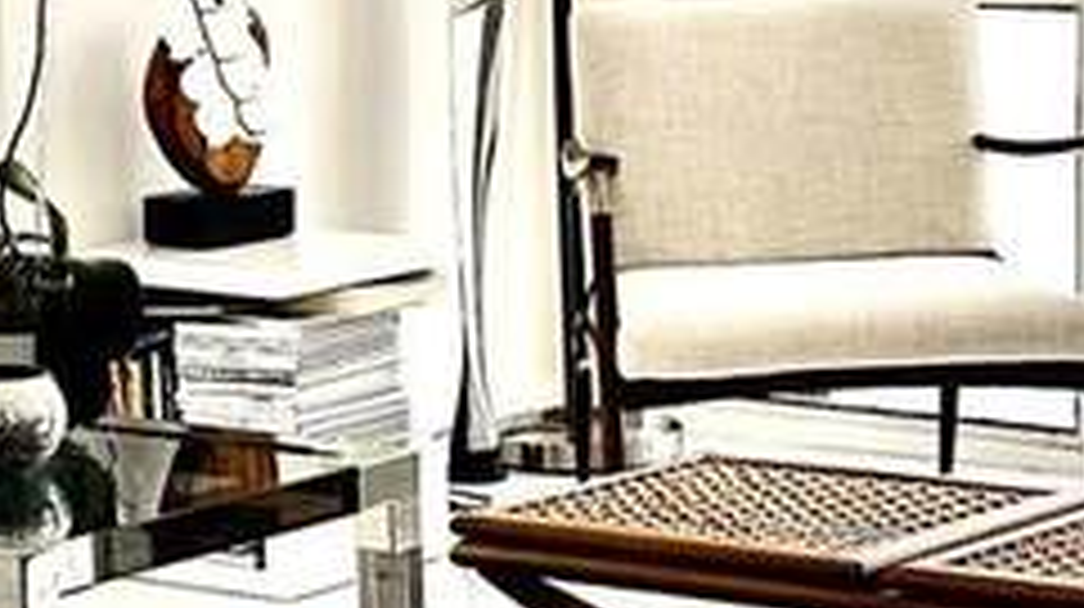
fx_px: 3991
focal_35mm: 139
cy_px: 455
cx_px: -130
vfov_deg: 8.7
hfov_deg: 15.1
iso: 80
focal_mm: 6.86
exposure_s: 1/1019
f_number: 1.78
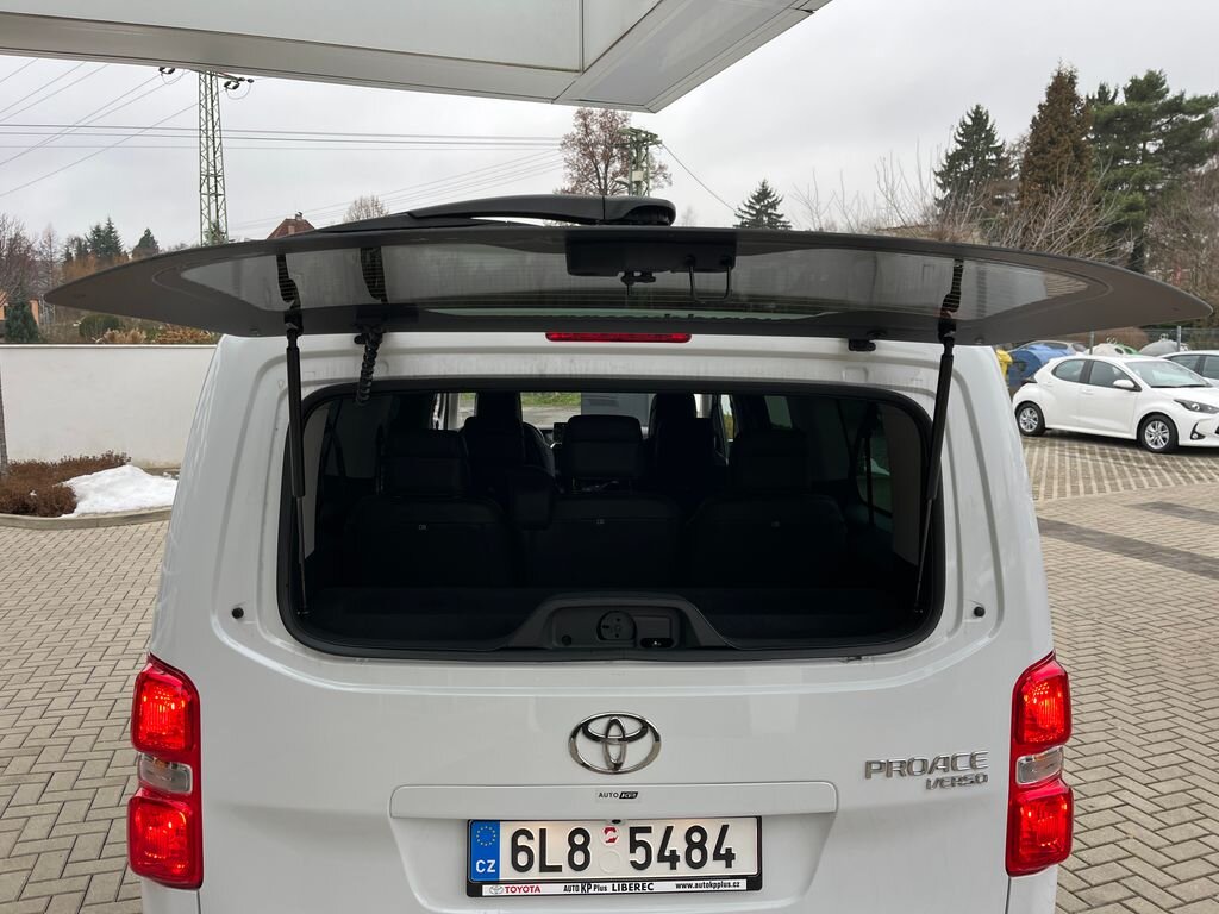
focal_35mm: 26
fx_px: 916
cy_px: 457
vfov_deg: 53.1
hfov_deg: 67.3
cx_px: 610
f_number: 1.6
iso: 50
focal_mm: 5.1
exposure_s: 1/122
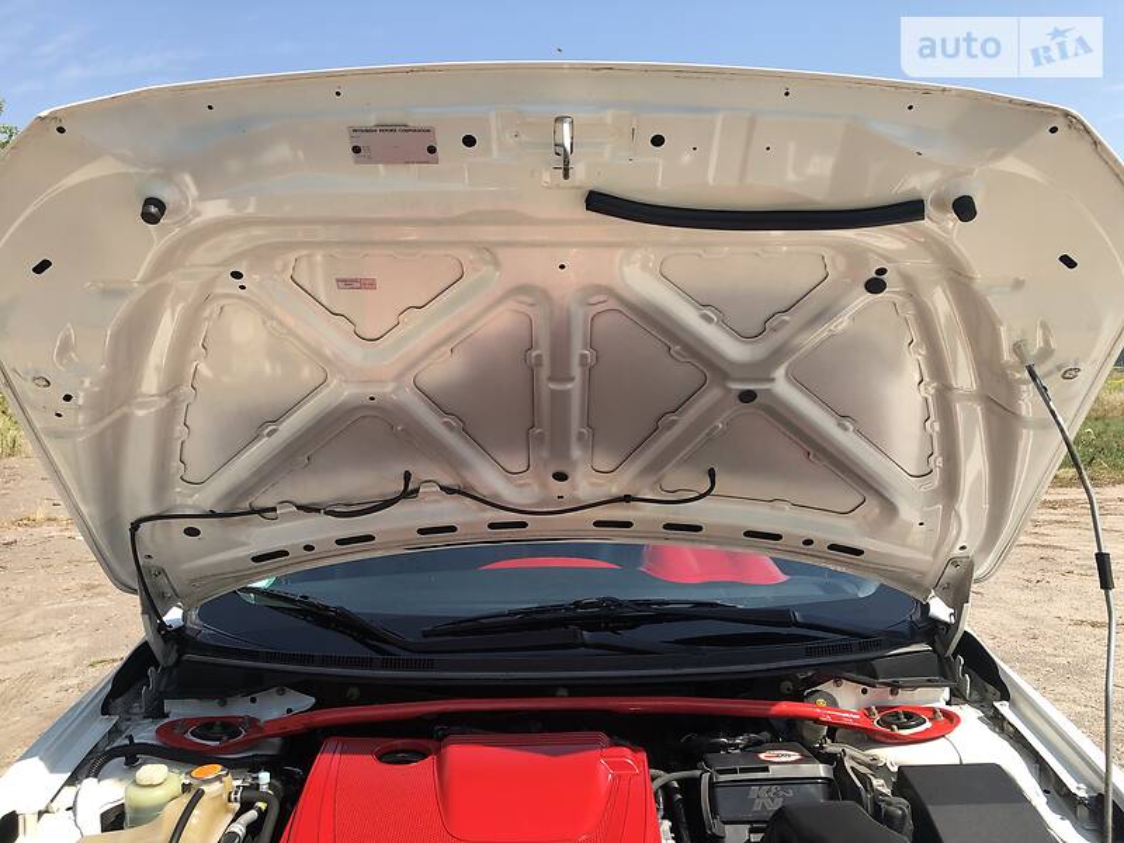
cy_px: 422
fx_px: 909
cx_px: 562
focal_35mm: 28
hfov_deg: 63.4
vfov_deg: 49.7
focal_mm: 4
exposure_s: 1/1171
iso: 20
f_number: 1.8
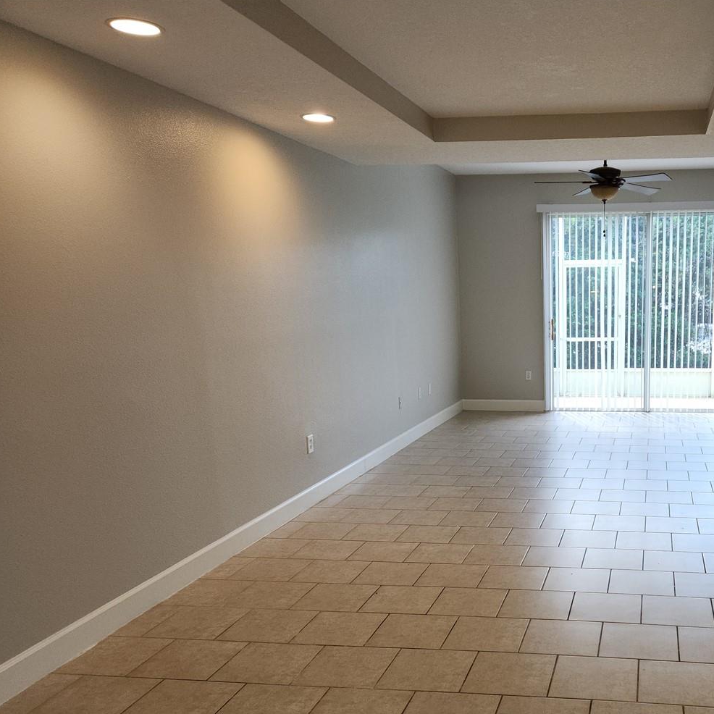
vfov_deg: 49.4
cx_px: 560
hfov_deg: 47.3
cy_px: 431
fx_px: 770
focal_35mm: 33
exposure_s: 1/60
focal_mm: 5.4
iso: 50
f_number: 1.8
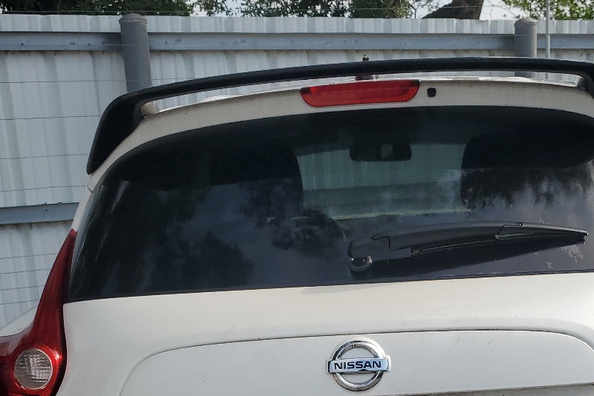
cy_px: 435
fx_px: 924
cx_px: 354
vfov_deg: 22.8
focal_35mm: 56
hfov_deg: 35.5
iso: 50
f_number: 1.5
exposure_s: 1/3333
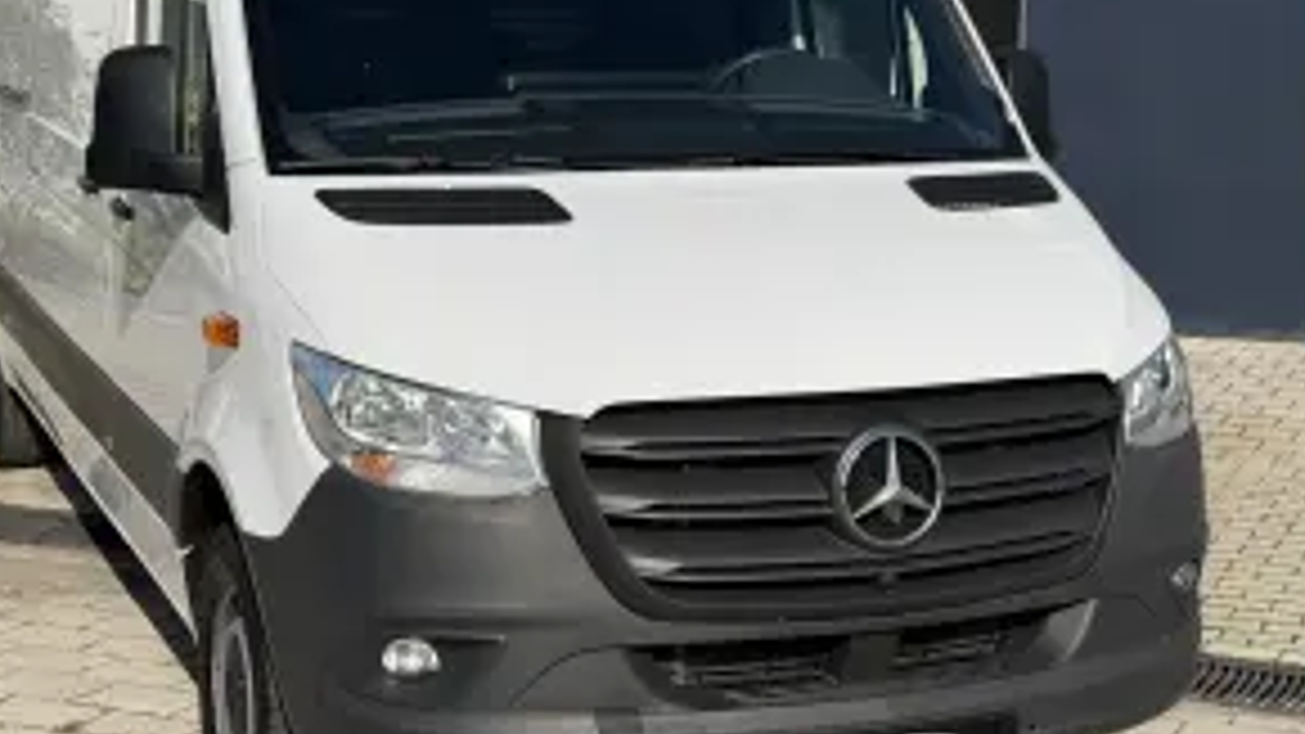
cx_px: 706
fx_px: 2249
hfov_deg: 32.3
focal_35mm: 65
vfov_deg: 18.5
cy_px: 270
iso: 80
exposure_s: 1/13333
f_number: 1.78
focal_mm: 6.76
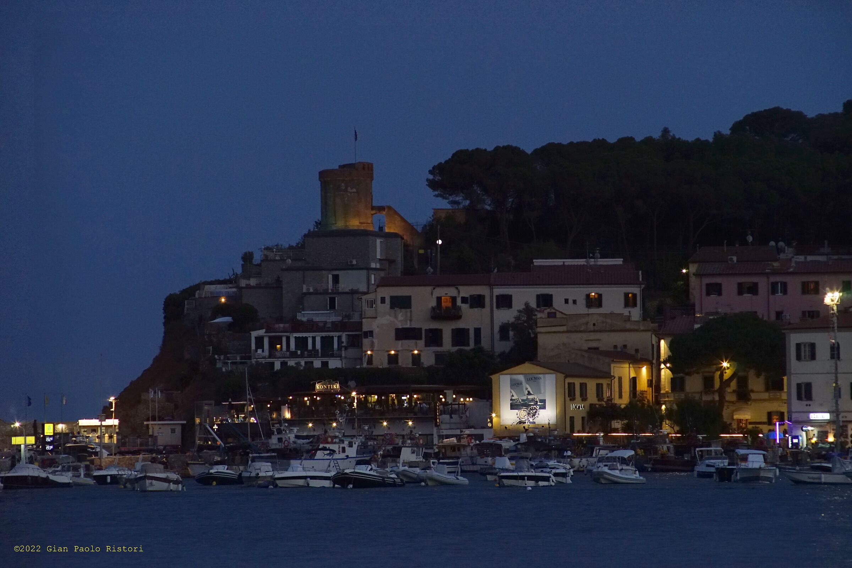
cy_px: 284
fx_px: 4733
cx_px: 426
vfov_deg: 6.9
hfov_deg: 10.3
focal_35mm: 200
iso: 6400
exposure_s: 1/250
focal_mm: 200
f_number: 8
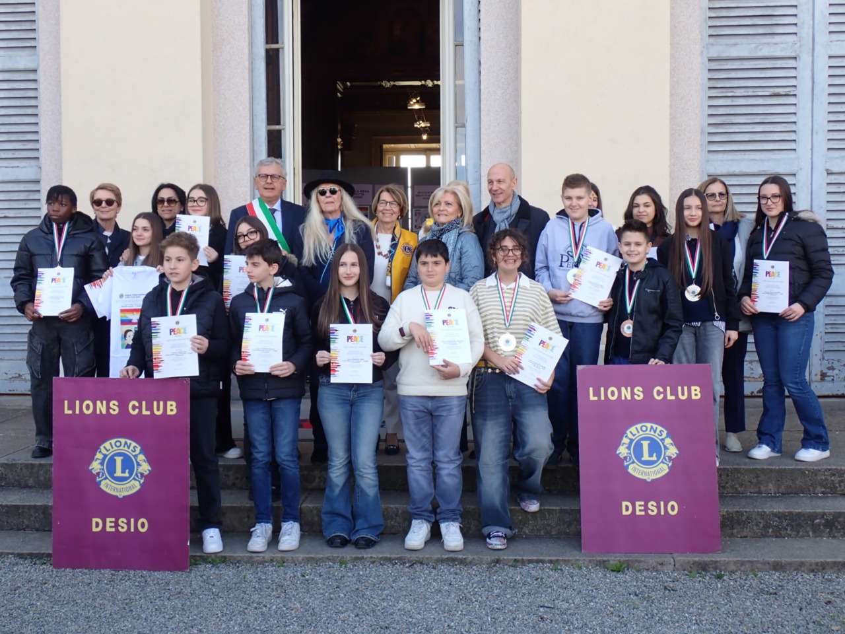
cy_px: 317
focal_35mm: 38
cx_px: 422
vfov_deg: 37.7
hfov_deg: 49.0
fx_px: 928
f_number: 3.5
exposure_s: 1/125
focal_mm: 6.83
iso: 100
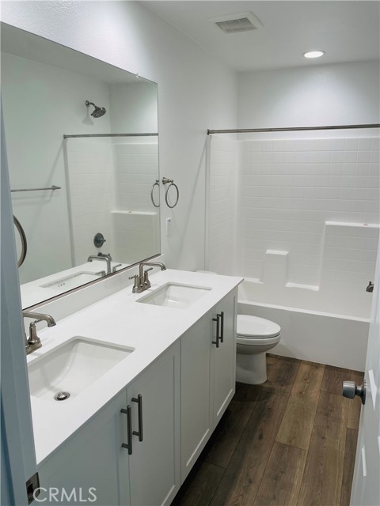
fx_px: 381
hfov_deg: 53.1
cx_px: 190
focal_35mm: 26
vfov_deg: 67.3
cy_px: 253
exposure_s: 1/128
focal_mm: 4.2
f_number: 1.6
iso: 32
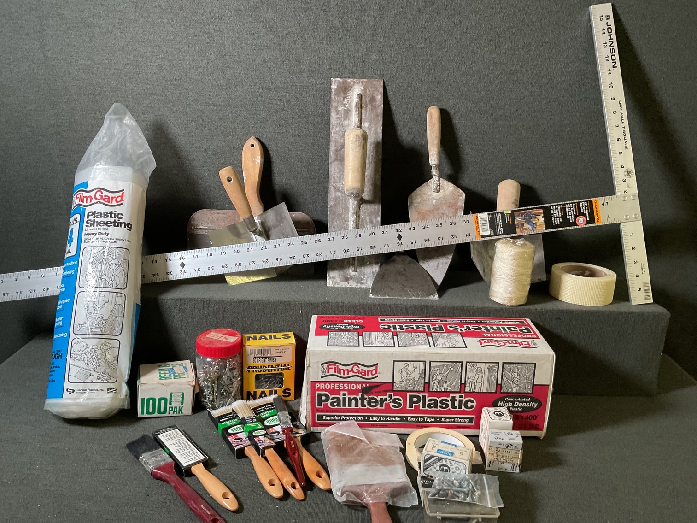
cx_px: 348
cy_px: 262
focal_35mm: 29
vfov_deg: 48.2
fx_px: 584
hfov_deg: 61.7
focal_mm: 3
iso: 125
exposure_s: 1/60
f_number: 1.8
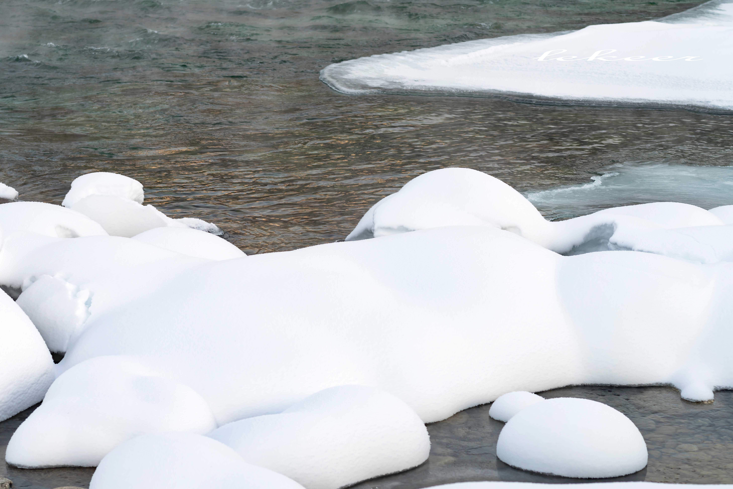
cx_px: 302
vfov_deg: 12.0
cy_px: 284
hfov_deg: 17.9
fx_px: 2321
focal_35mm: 114
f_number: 4.5
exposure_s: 1/50
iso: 100
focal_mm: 85
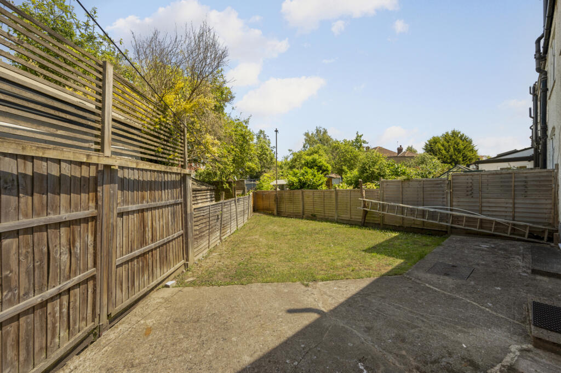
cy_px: 186
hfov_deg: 104.3
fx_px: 218
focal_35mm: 14
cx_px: 280
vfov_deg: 81.1
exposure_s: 1/250
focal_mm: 14
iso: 200
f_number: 8
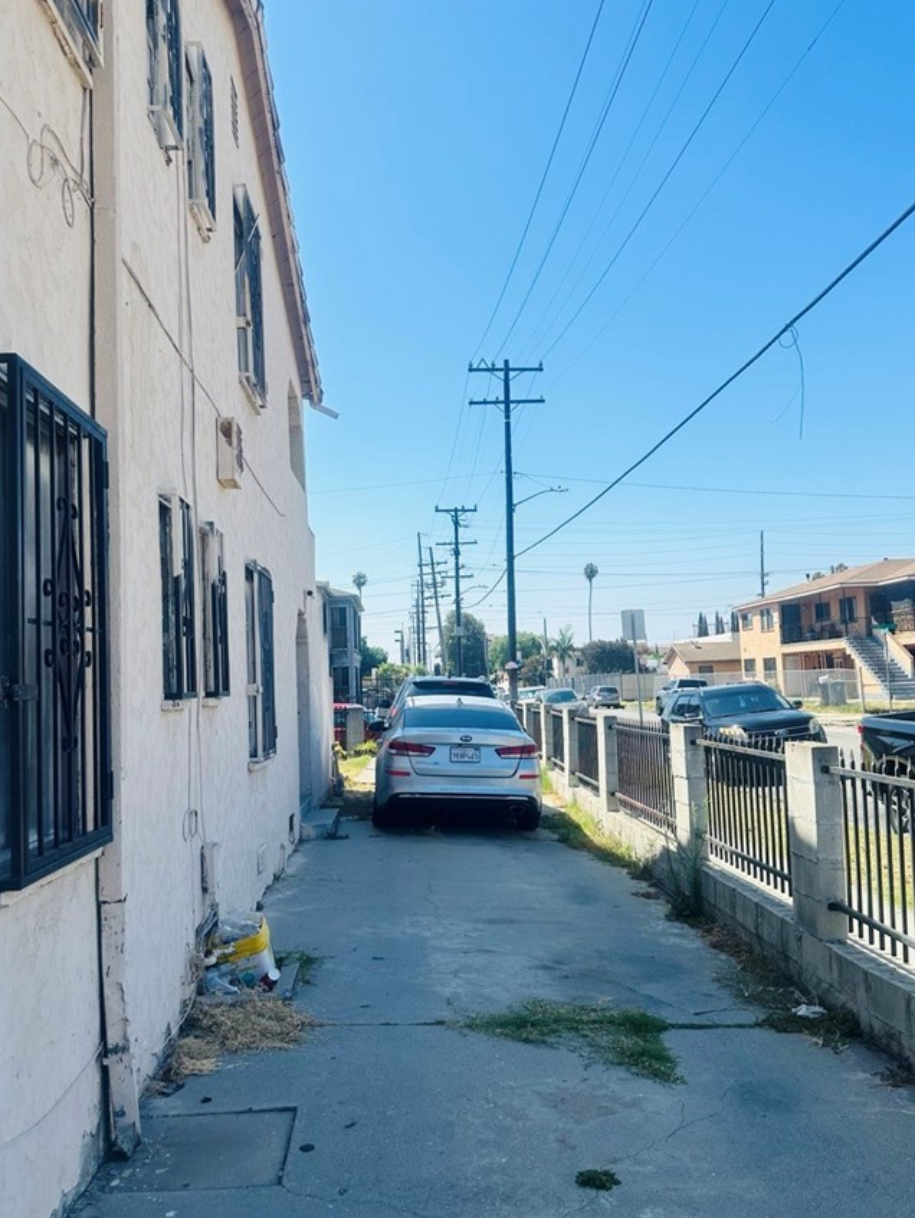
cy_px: 590
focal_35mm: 29
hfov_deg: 48.2
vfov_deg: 61.6
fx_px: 1021
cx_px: 505
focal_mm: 6.86
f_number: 1.78
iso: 80
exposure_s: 1/3717
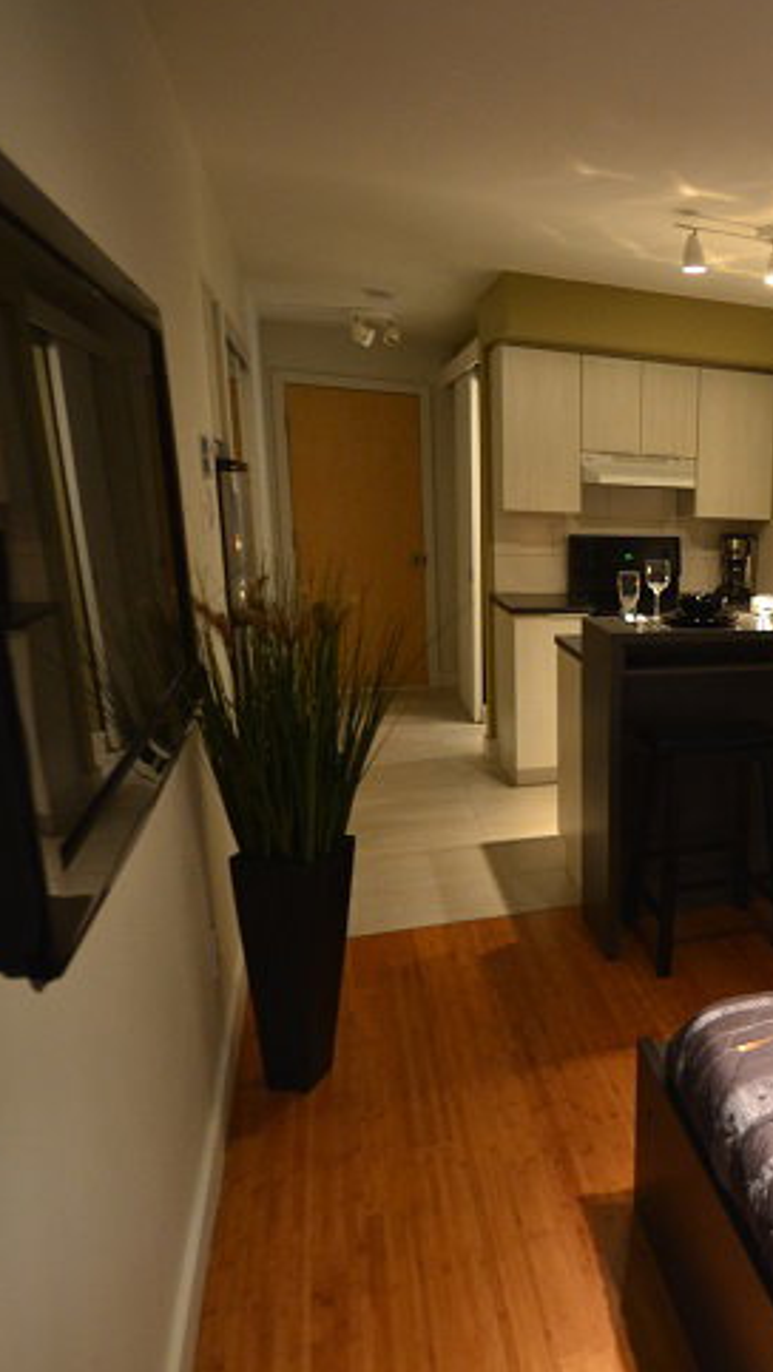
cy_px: 687
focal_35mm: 24
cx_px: 796
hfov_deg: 40.8
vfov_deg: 76.3
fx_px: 874
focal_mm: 10
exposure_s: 1/5
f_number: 4
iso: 800
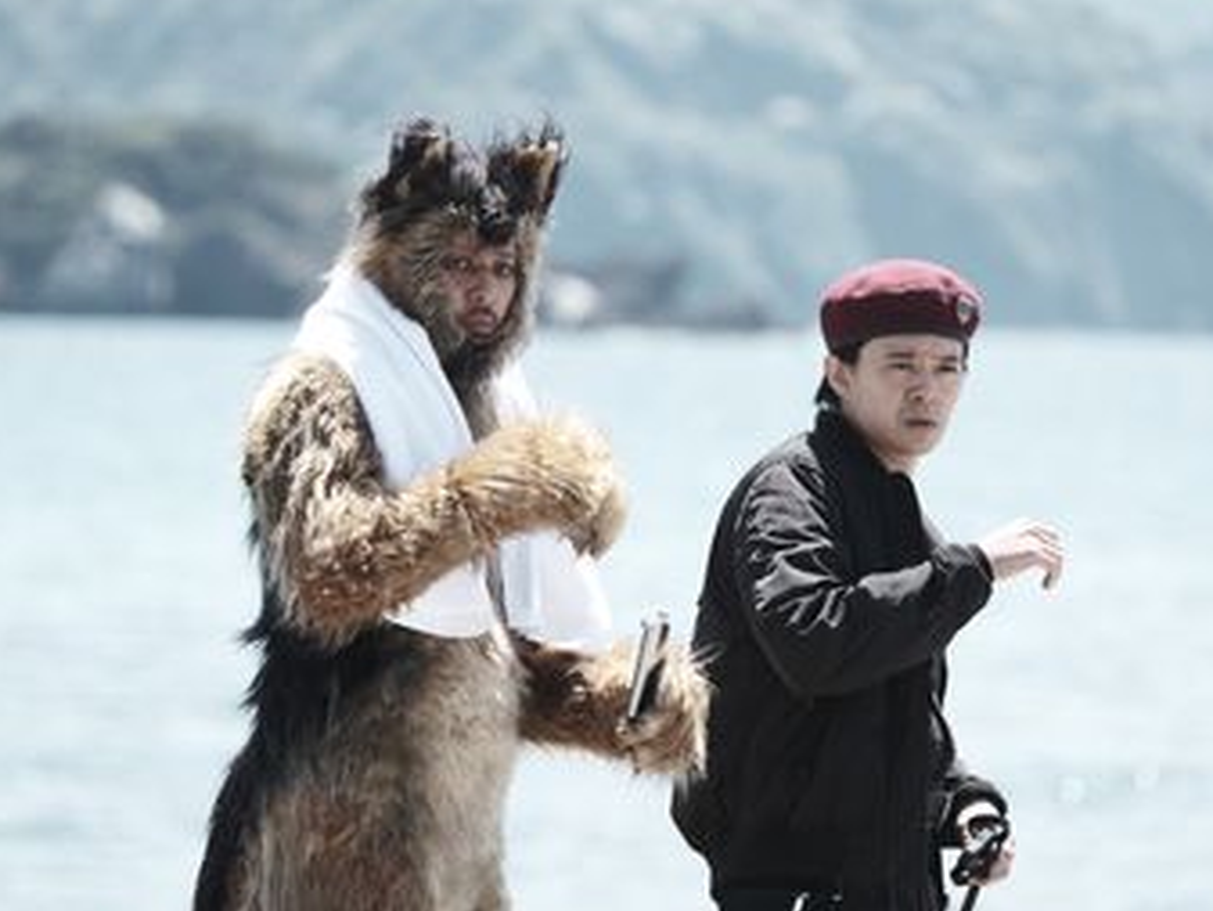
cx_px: 637
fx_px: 9710
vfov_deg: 5.4
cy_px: 465
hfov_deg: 7.1
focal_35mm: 277
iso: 1000
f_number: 3.2
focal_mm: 140
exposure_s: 1/3800
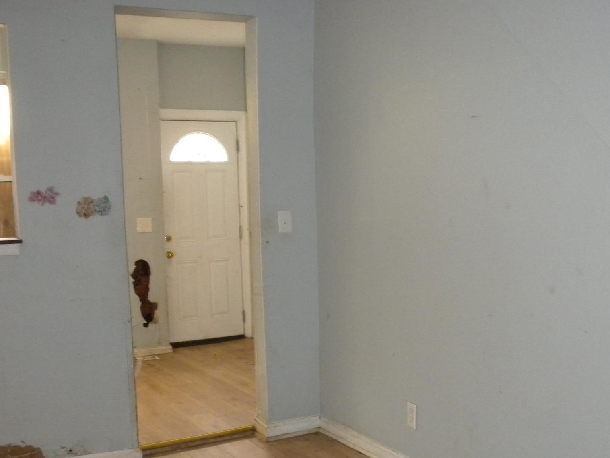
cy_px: 308
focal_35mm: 50
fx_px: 881
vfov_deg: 28.9
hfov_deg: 38.2
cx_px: 330
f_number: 3.5
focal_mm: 6.6
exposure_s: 1/30
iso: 400
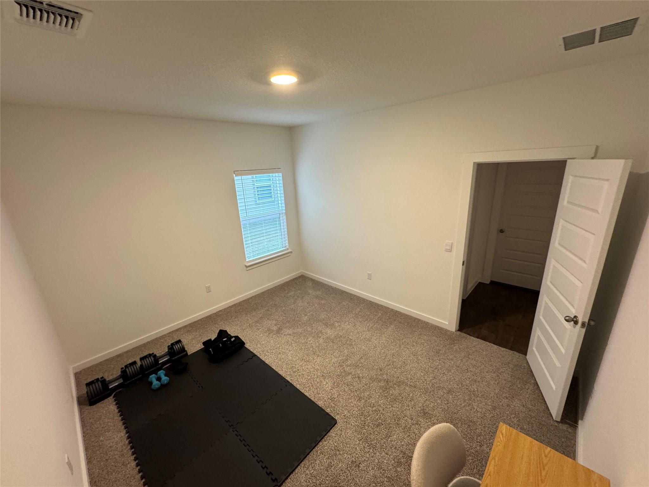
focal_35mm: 14
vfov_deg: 85.7
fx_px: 262
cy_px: 244
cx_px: 324
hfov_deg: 102.1
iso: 250
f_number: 2.2
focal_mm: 2.22
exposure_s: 1/60
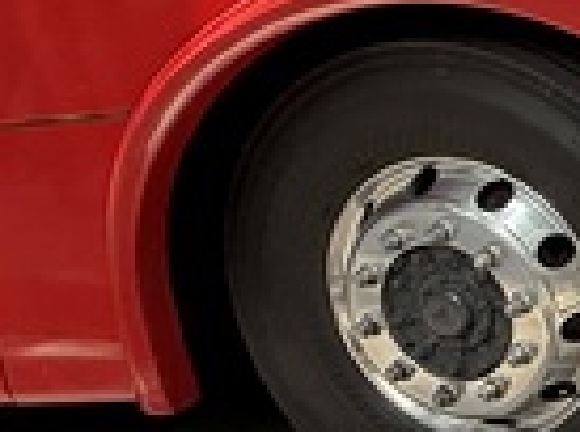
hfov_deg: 16.4
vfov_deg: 17.6
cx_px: 1245
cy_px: 30
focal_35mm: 82
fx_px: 1370
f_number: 2.2
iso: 64
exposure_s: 1/156
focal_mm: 2.2
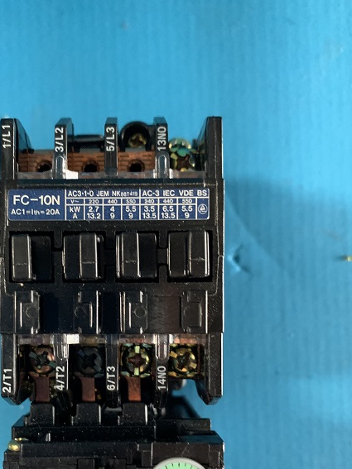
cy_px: 319
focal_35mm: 37
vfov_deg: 49.1
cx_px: 120
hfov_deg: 38.3
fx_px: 502
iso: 400
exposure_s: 1/40
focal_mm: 4.25
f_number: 1.8
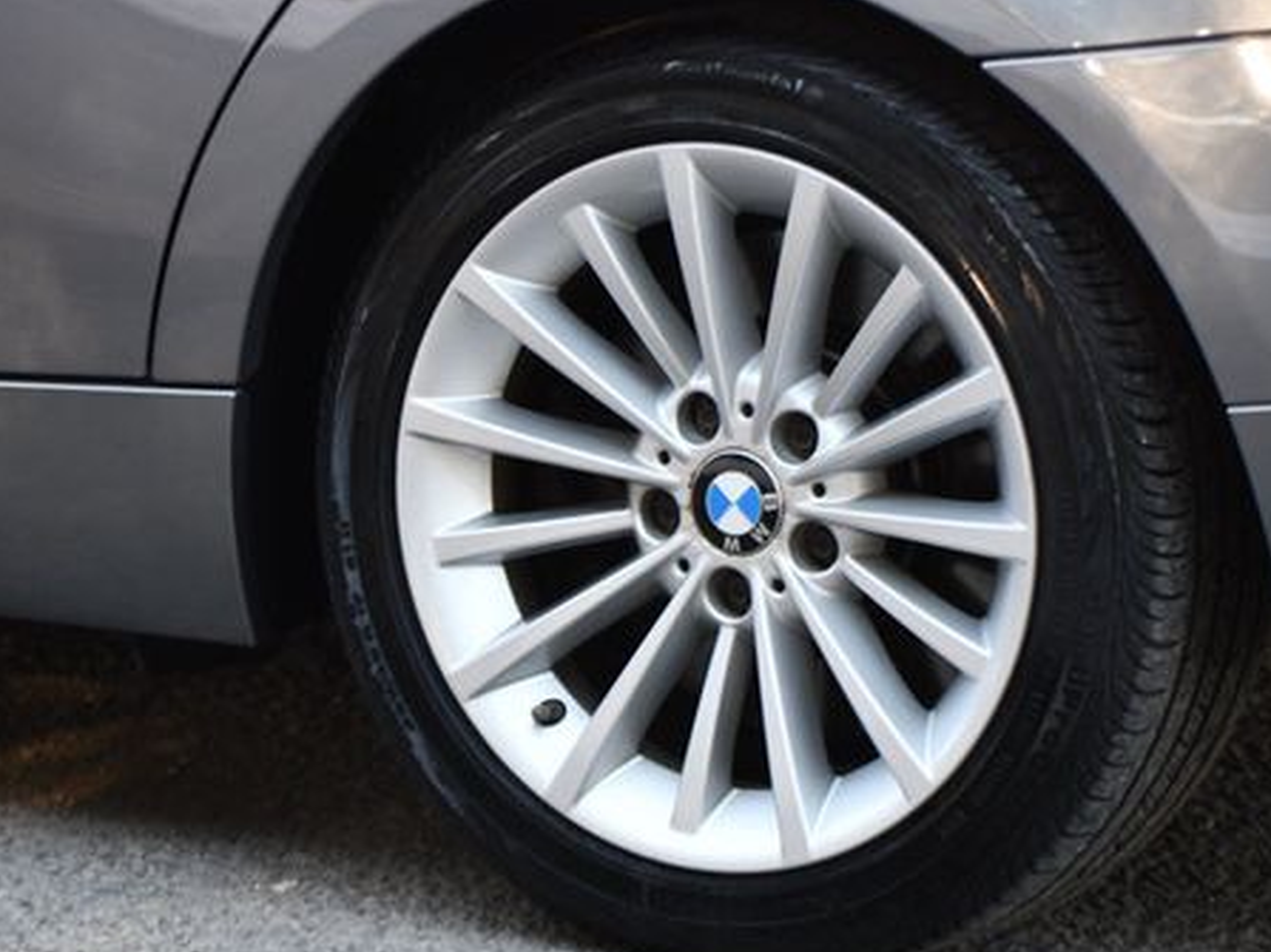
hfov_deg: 8.7
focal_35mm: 227
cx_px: 714
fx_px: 8333
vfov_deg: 6.5
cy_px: 412
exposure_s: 1/250
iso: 800
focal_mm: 110
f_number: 4.8
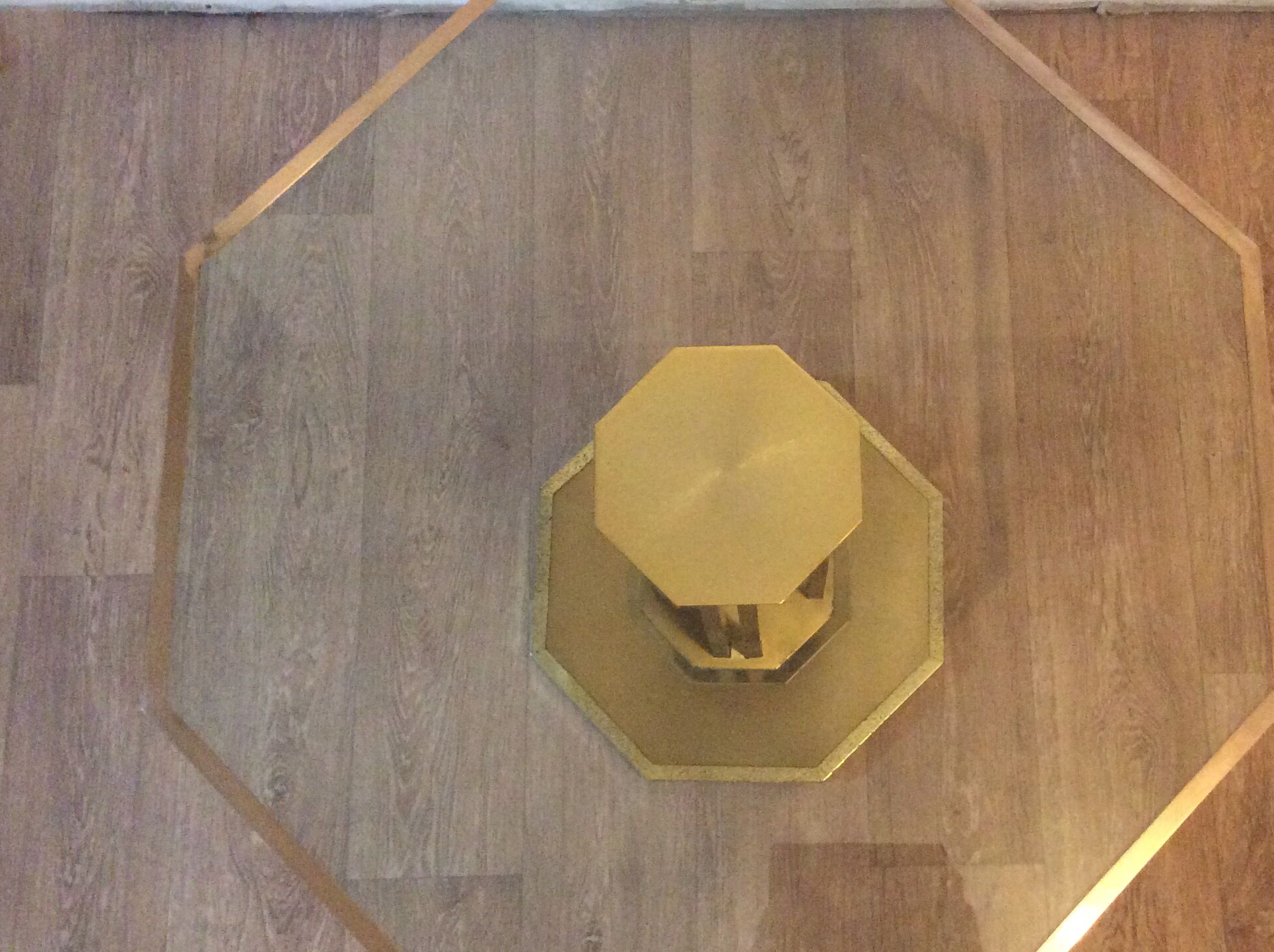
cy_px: 490
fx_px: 1580
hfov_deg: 43.6
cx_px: 779
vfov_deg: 33.5
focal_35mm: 43
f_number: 2.4
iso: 320
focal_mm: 3.3
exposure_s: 1/25
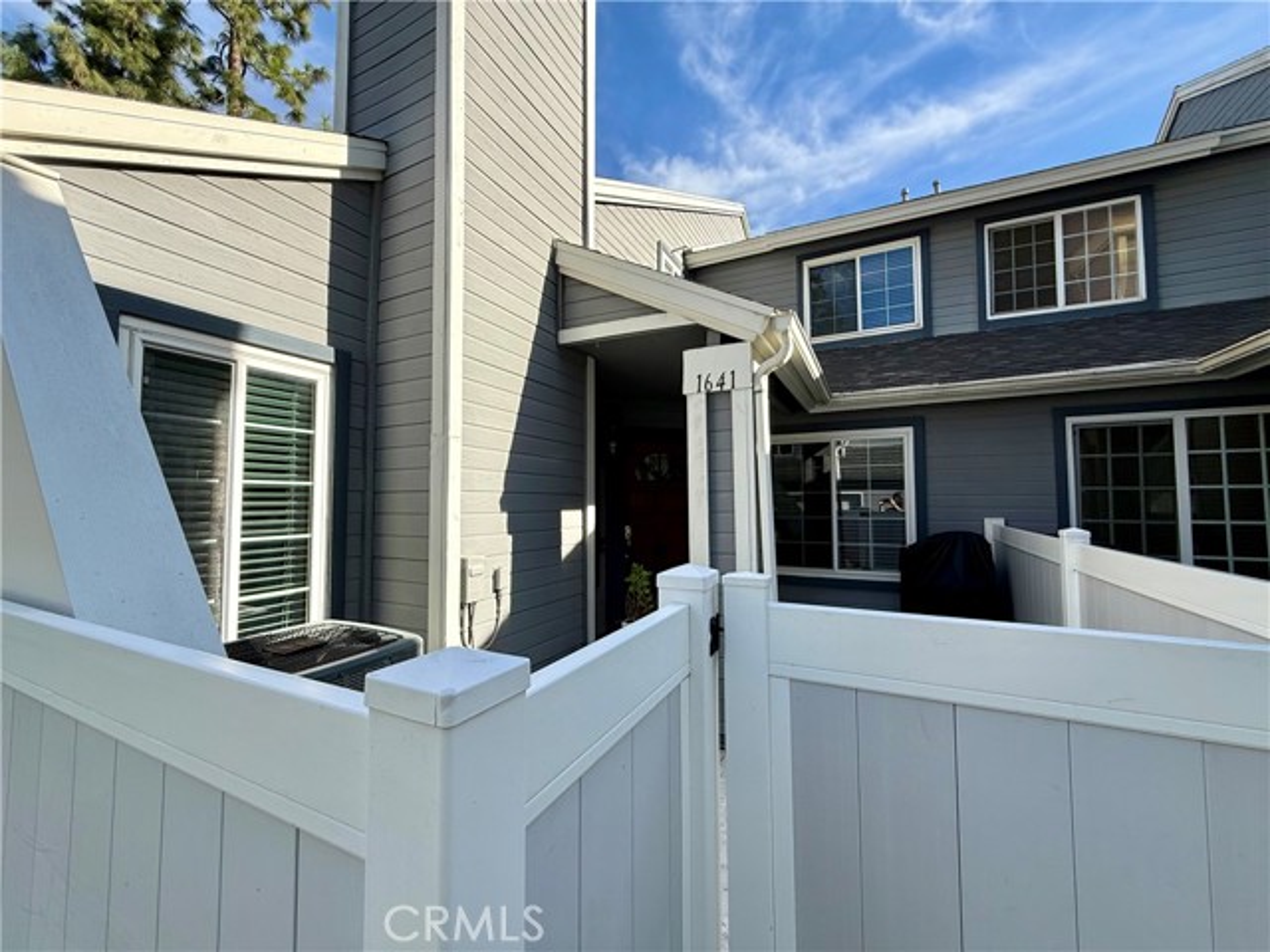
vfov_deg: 85.7
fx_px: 514
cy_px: 476
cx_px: 635
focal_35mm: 14
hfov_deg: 102.1
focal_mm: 2.22
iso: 64
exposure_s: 1/1285
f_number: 2.2
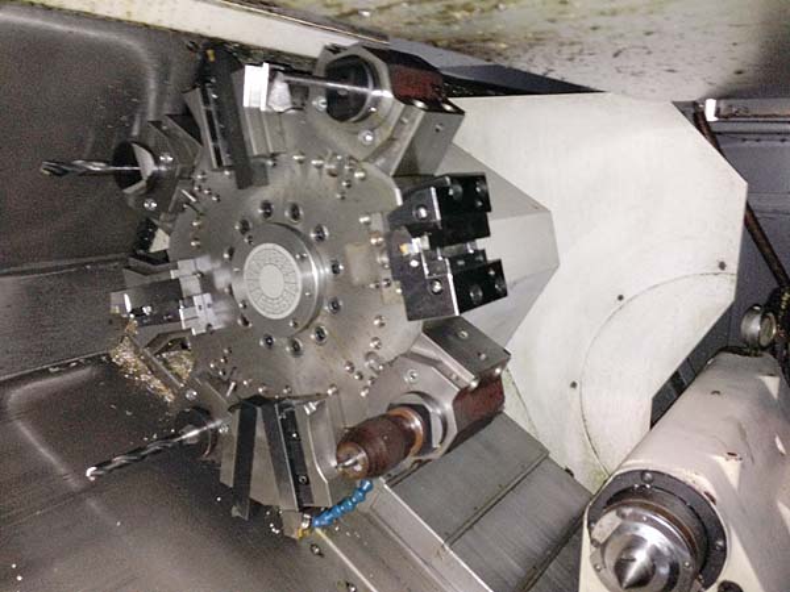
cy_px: 296
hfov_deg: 55.4
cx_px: 395
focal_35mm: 33
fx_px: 753
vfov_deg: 42.9
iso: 250
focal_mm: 4.12
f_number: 2.4
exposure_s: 1/16
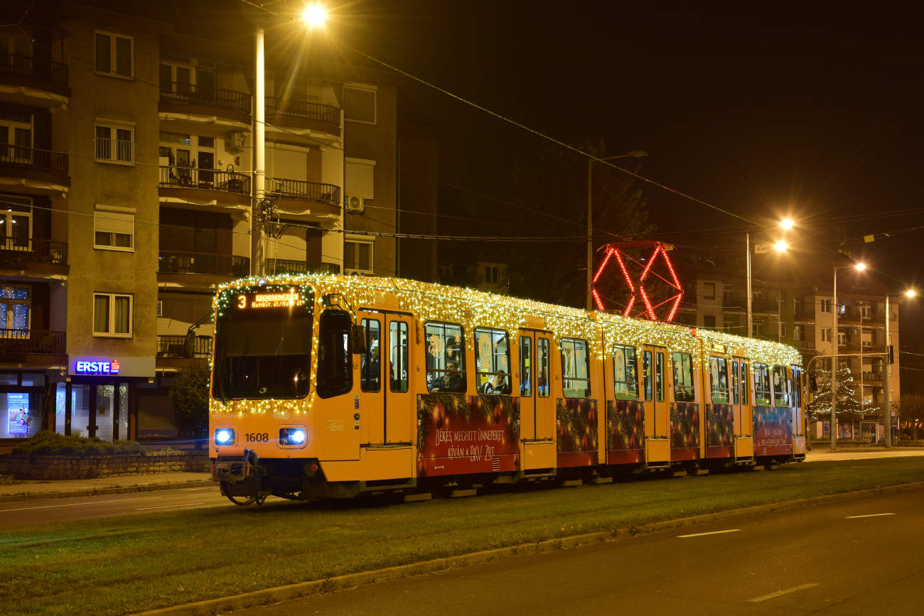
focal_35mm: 68
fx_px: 1733
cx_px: 462
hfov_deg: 29.9
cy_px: 308
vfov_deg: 20.2
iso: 200
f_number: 6.3
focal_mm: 45
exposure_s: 1/1.3
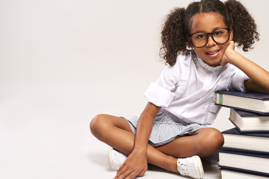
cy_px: 79
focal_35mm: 69
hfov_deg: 29.0
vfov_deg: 19.7
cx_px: 182
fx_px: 516
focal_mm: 50
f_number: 3.2
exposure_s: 1/125
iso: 100
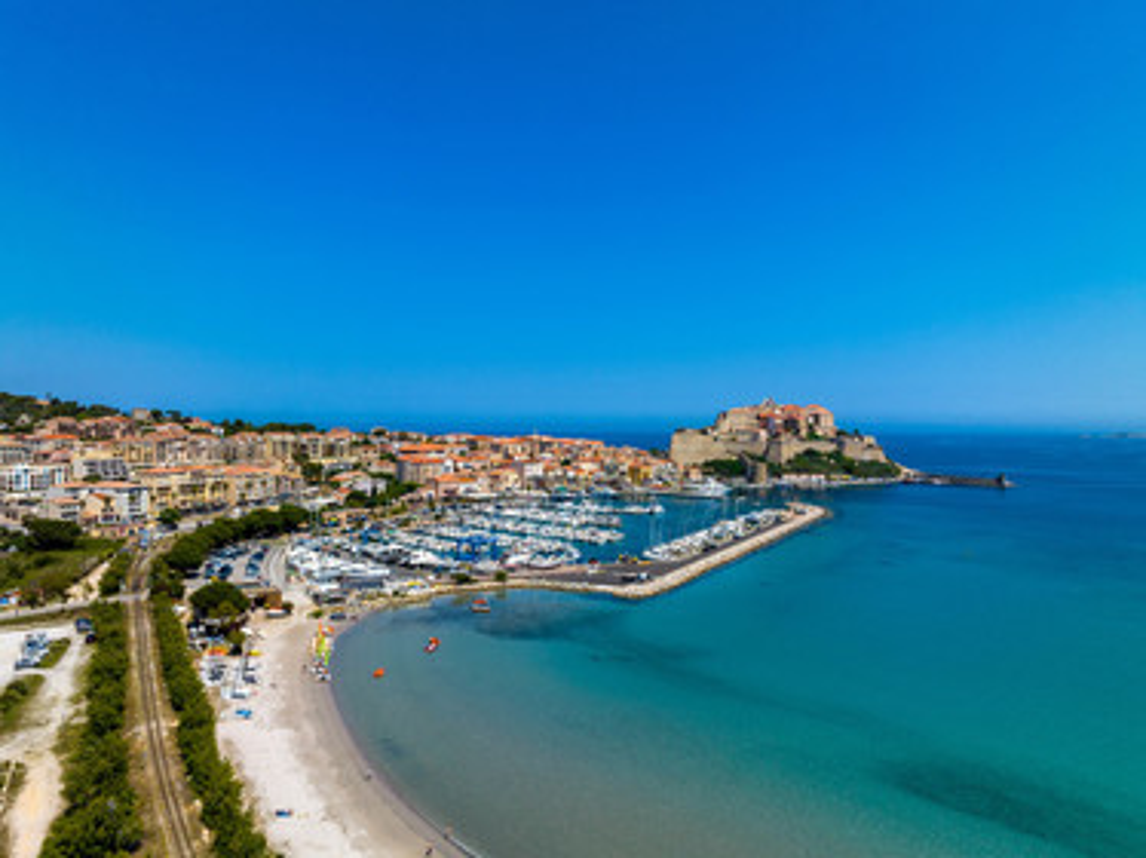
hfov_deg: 71.6
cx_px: 573
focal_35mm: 24
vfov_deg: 56.8
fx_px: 794
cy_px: 429
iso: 100
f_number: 11
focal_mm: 12.3
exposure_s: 1/240
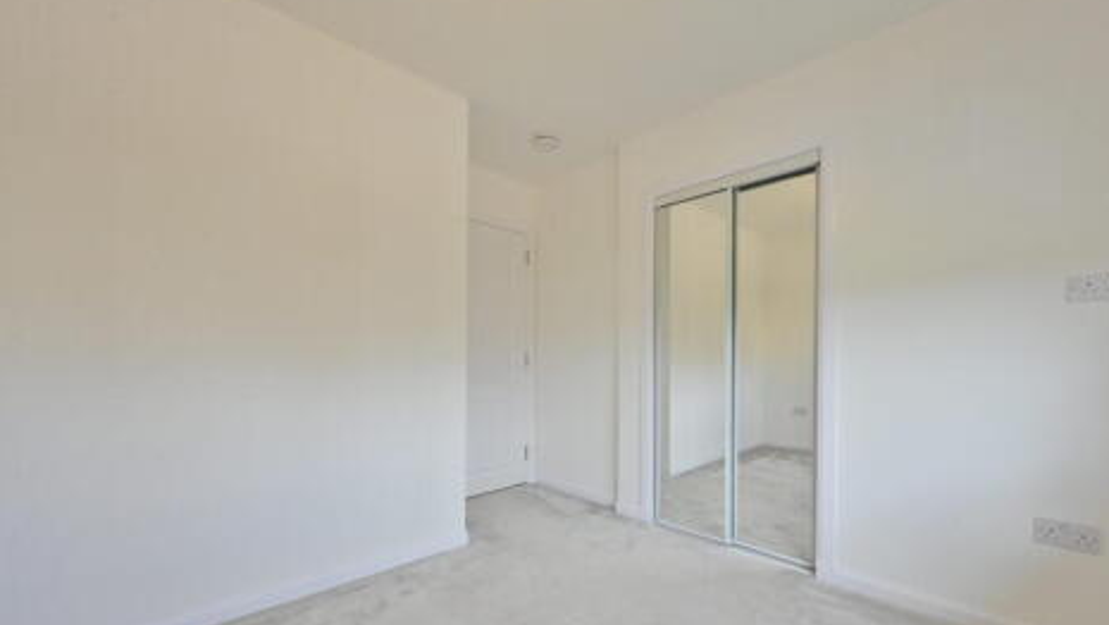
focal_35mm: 15
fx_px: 441
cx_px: 560
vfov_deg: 70.2
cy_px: 361
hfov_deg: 103.0
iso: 2500
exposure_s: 1/125
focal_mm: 14
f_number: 13
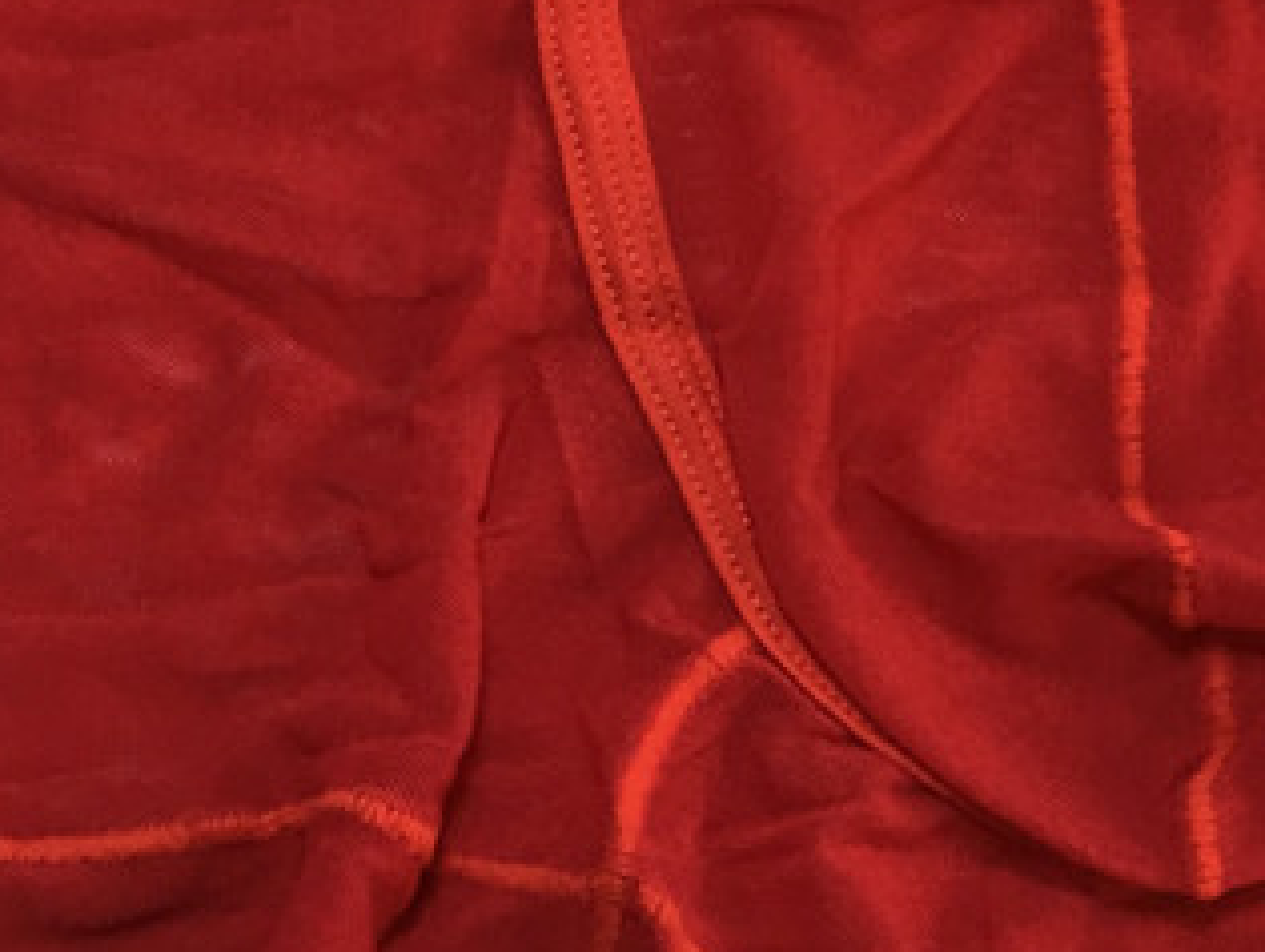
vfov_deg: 15.1
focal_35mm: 98
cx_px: 1060
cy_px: 394
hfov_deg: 19.7
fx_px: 3585
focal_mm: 4.15
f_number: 2.2
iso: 25
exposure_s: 1/30
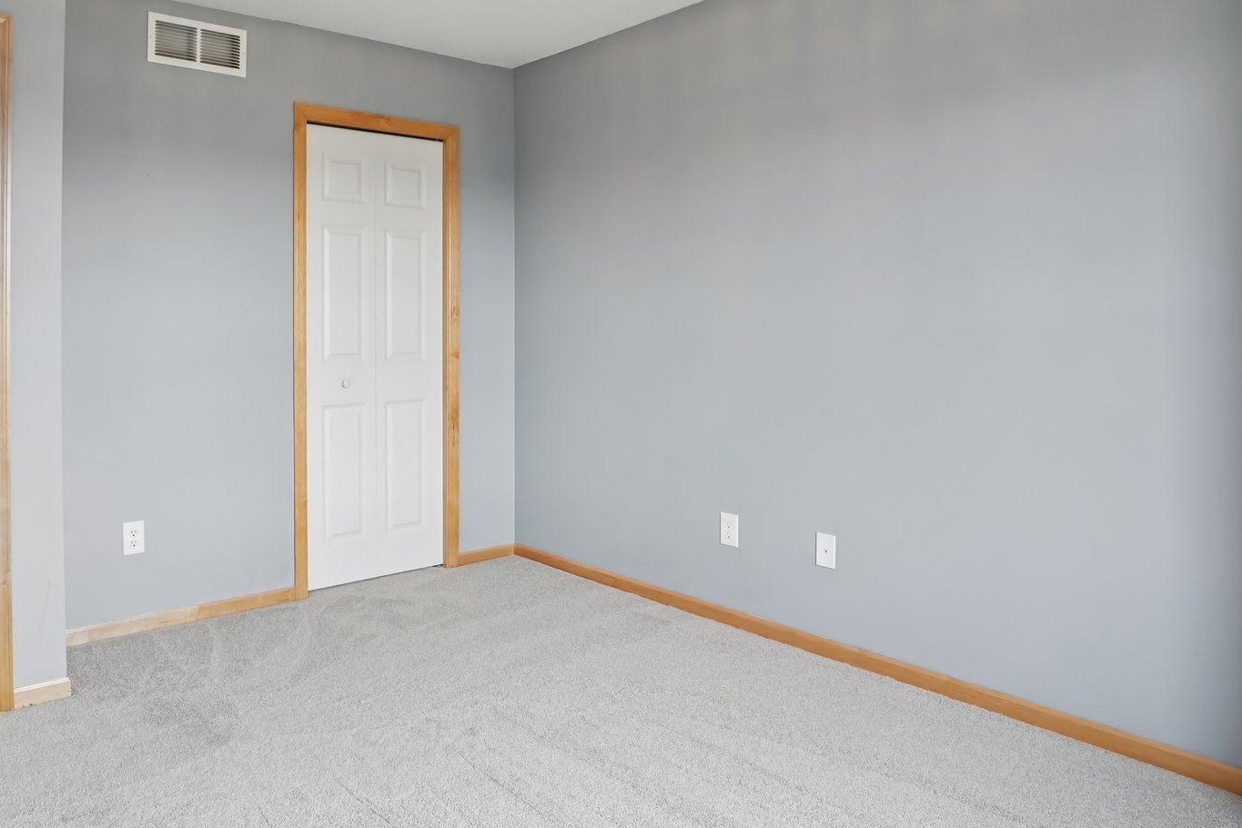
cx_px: 463
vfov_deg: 52.6
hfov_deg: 72.5
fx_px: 828
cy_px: 316
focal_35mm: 24
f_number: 8
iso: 400
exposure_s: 1/40
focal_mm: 16
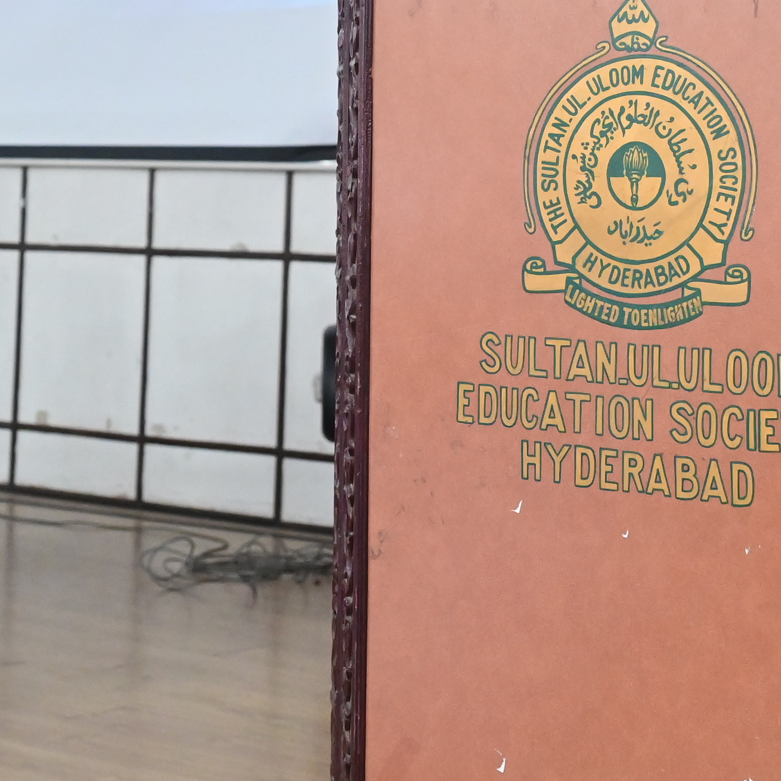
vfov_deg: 17.9
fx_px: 2412
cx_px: 173
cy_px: -33
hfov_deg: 18.2
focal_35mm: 94
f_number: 4
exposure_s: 1/125
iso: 6400
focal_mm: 31.5
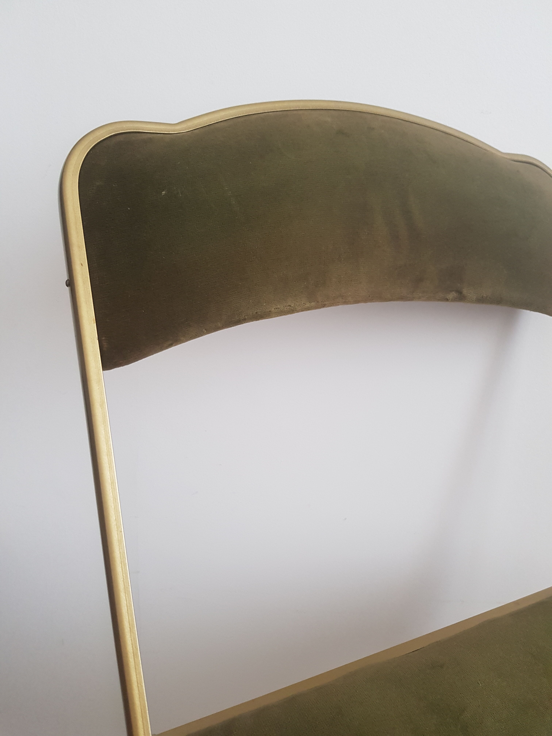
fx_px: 553
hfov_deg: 53.1
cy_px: 368
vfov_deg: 67.3
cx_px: 276
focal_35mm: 26
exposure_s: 1/50
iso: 160
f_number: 1.7
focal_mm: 4.2
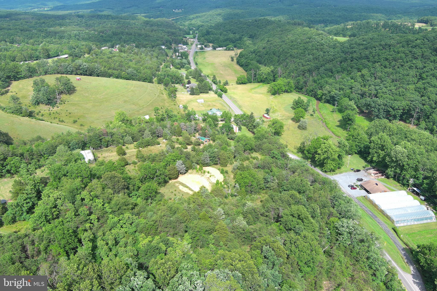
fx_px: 352
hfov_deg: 63.7
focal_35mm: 29
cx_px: 218
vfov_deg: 45.0
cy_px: 146
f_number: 2.8
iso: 100
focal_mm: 10.57
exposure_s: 1/624
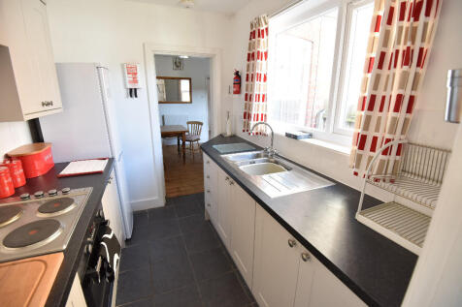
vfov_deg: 73.7
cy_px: 154
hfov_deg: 96.8
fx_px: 205
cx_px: 231
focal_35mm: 16
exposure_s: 1/60
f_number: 4
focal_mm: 16
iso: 800
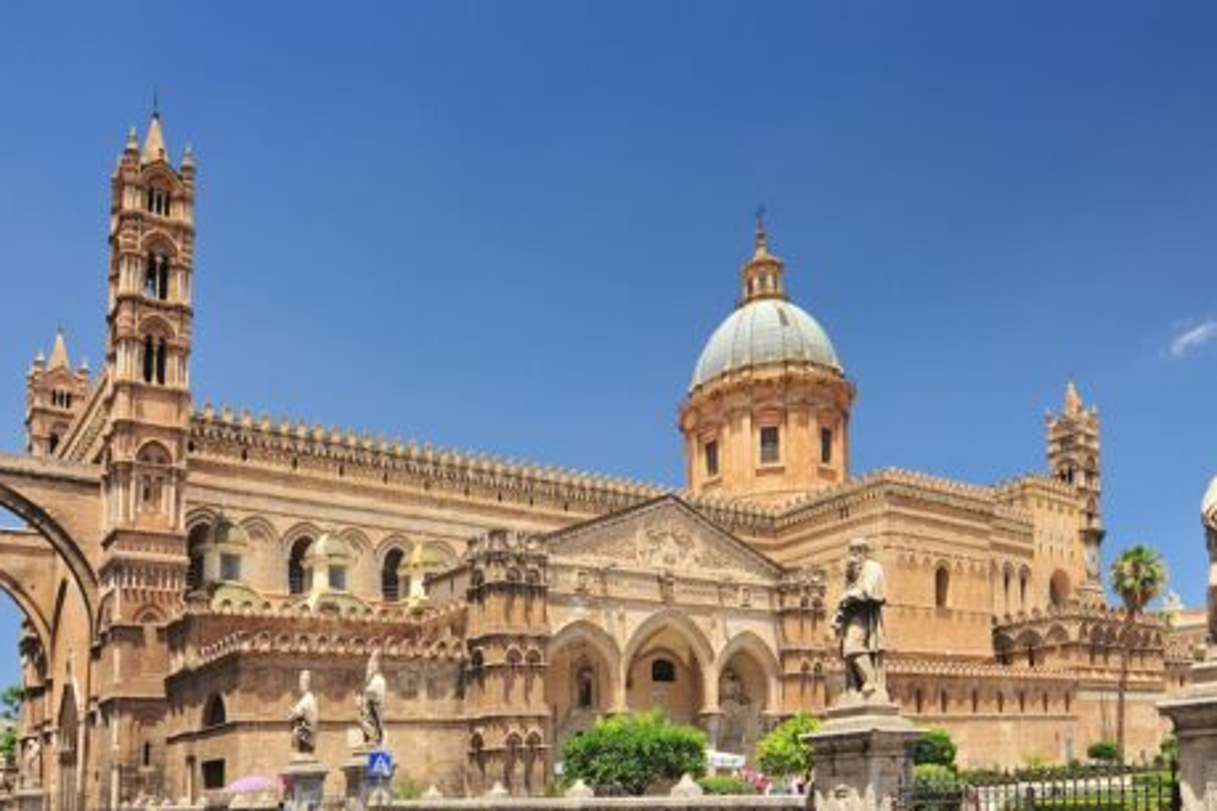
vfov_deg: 47.7
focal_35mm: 27
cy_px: 478
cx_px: 583
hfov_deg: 67.4
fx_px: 913
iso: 200
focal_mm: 14
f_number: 7.1
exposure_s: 1/125
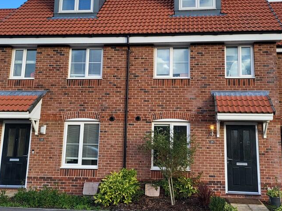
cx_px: 158
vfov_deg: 37.6
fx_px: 310
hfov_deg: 48.9
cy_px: 87
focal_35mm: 38
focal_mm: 5
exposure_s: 1/590
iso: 40
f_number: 1.8
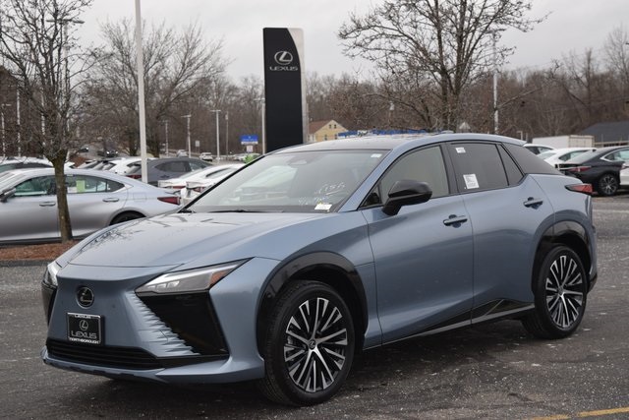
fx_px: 1180
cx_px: 314
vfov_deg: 20.2
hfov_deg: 29.9
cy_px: 210
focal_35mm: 68
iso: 800
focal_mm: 45
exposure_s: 1/1000
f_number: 5
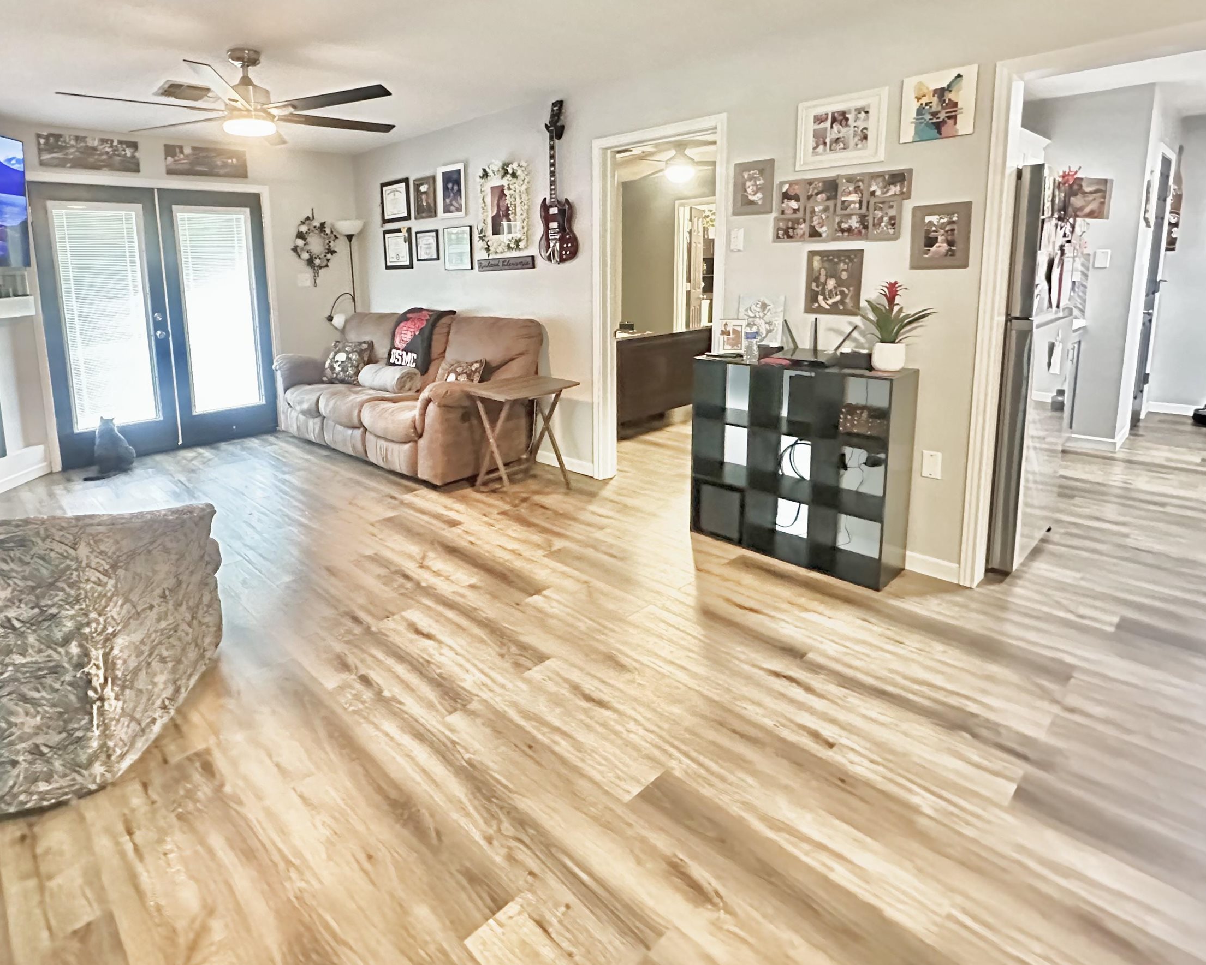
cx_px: 497
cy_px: 367
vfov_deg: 69.8
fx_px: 678
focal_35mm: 19
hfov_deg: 82.5
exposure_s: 1/24
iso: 2500
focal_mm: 2.22
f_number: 2.2
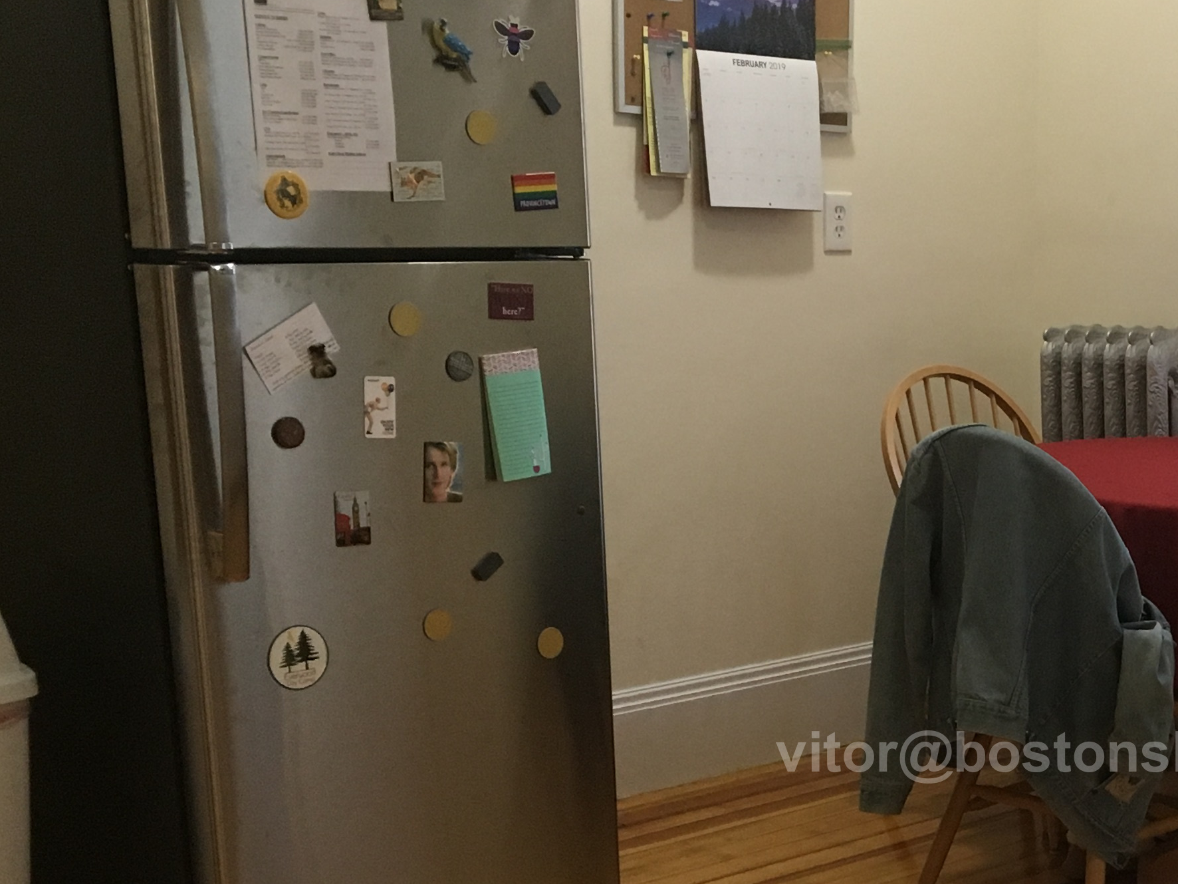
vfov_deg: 21.9
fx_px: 2246
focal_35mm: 66
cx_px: 1169
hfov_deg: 27.7
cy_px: 757
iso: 125
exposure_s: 1/30
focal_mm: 4.15
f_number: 2.2
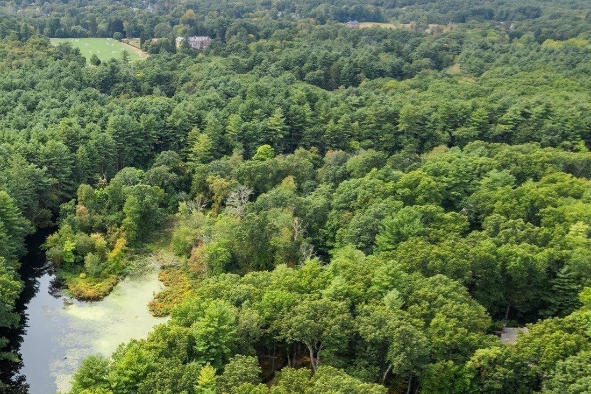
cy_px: 297
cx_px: 142
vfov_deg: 32.0
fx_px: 673
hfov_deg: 45.6
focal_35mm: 41
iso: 120
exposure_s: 1/800
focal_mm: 8.38
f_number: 2.8
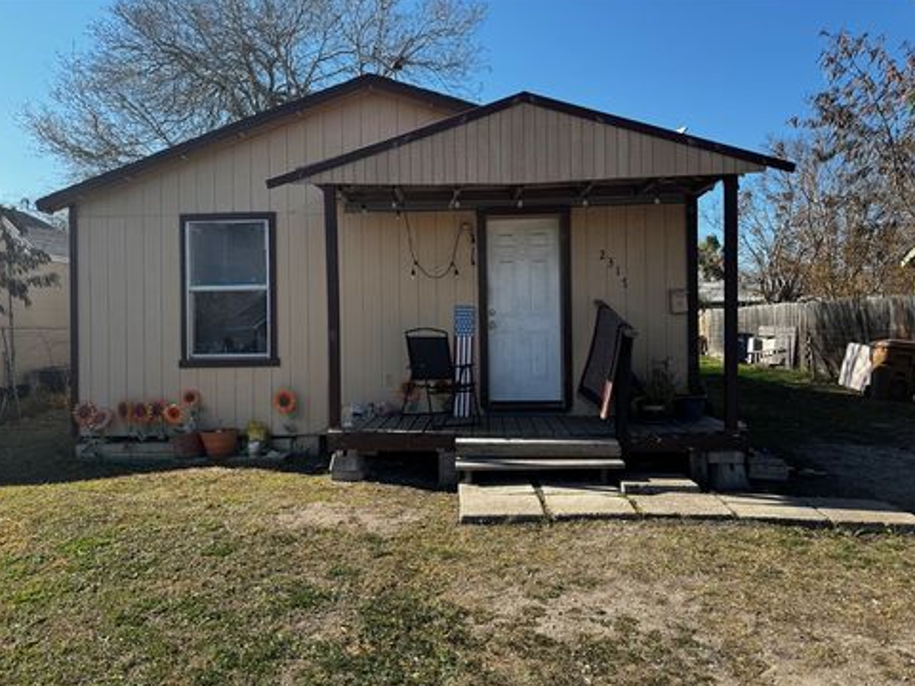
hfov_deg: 69.4
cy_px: 348
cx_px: 452
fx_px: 661
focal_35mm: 25
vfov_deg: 54.9
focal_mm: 6.76
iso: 80
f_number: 1.78
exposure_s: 1/2252
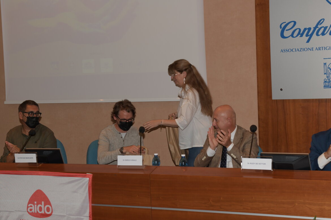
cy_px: 110
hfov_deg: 30.1
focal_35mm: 67
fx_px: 616
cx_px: 166
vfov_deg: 20.3
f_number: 6.3
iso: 500
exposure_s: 1/60
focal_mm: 56
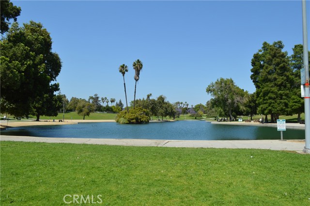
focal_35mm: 27
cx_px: 155
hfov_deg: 67.4
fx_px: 232
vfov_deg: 47.8
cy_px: 103
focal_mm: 18
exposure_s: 1/250
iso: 100
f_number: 8
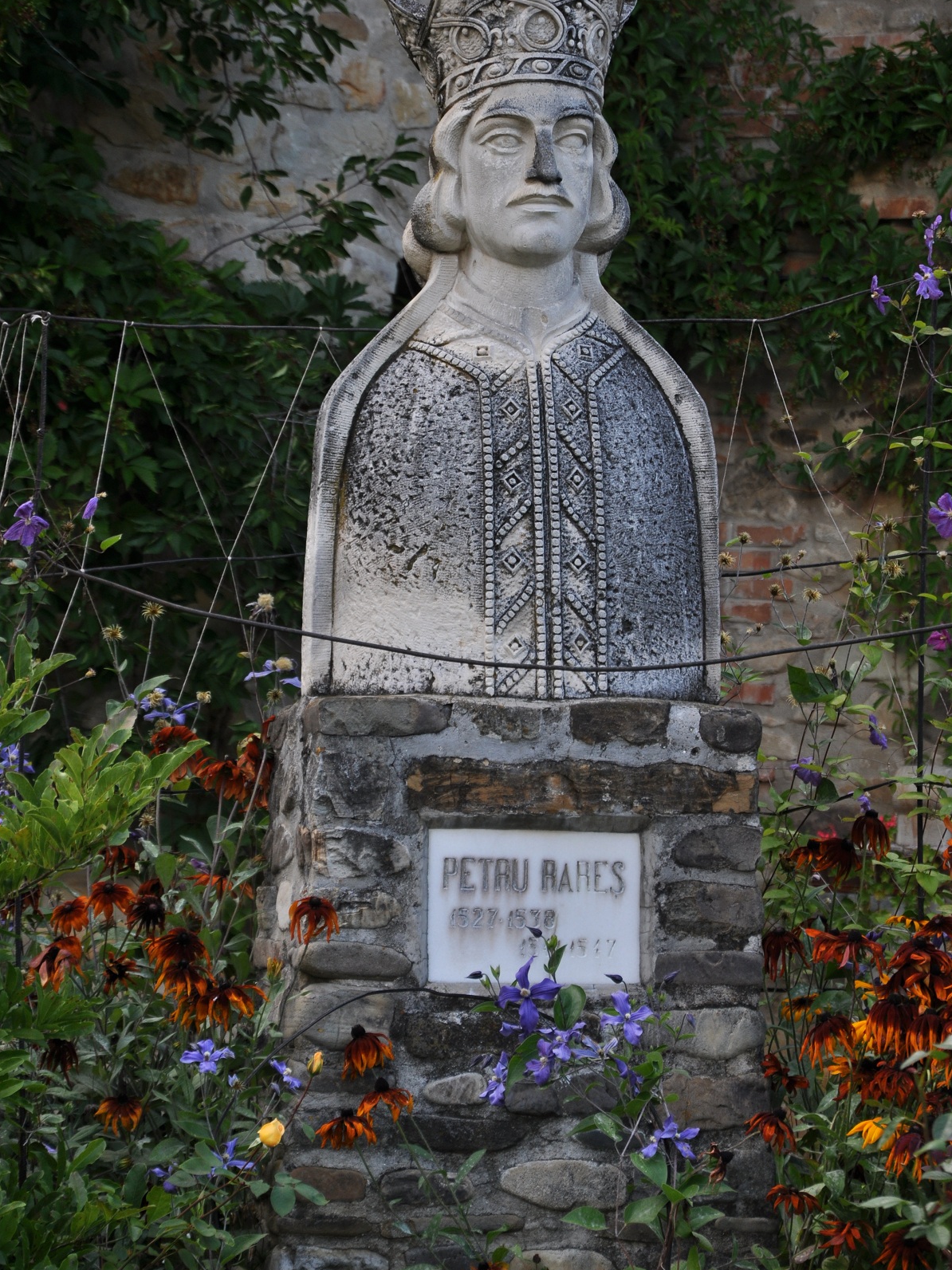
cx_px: 478
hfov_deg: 8.7
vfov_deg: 11.5
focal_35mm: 172
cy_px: 611
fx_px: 6293
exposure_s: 1/100
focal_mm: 105
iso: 200
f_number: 5.6
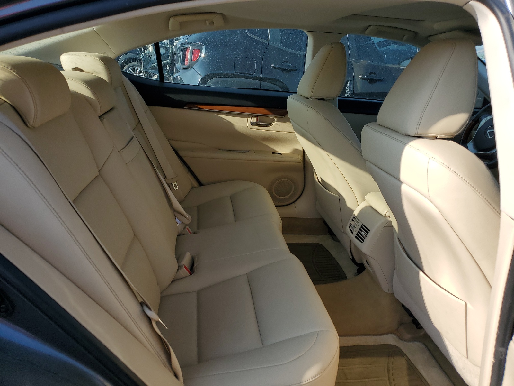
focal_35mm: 26
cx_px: 257
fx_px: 386
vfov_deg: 53.1
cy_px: 193
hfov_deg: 67.3
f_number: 1.5
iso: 50
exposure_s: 1/1667
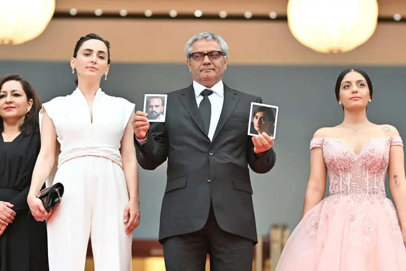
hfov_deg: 10.2
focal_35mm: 202
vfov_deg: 6.8
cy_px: 136
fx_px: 2277
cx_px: 203
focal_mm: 135
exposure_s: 1/640
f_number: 1.8
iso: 100
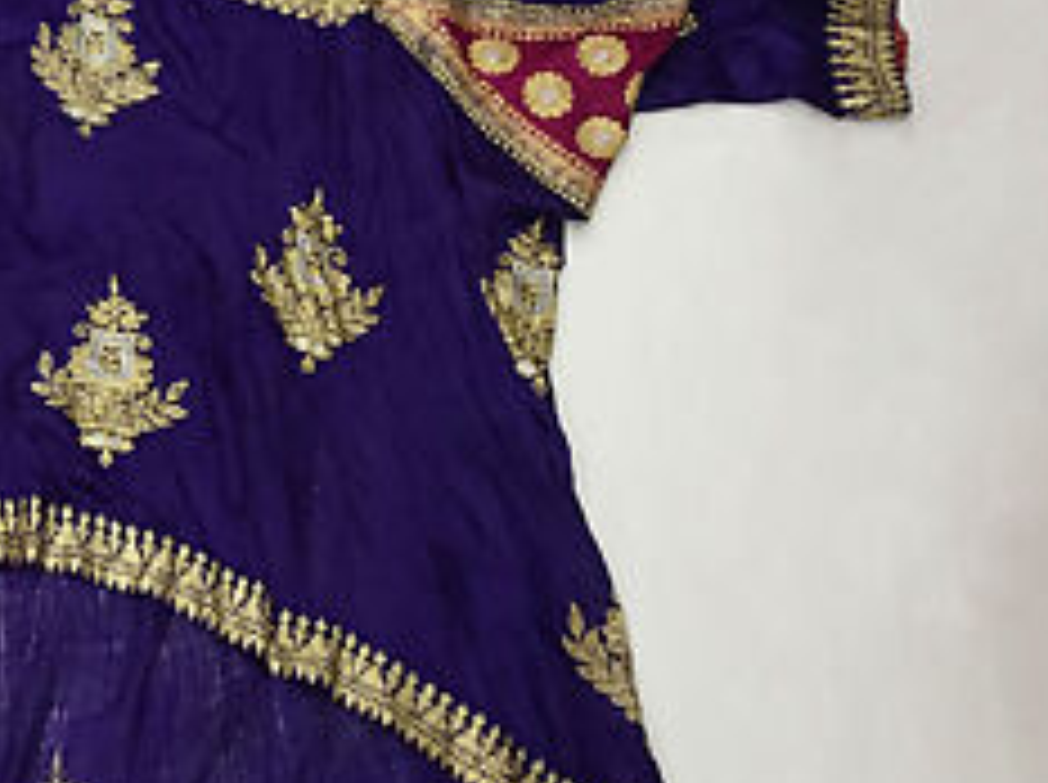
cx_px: -274
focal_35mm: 80
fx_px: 2418
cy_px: 202
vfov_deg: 18.3
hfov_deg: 22.2
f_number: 2.4
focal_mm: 3.3
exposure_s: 1/40
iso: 25
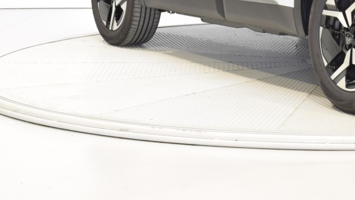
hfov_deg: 17.3
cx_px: 359
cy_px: -97
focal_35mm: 121
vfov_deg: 9.7
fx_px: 1139
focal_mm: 30
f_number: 11
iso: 100
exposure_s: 1/2
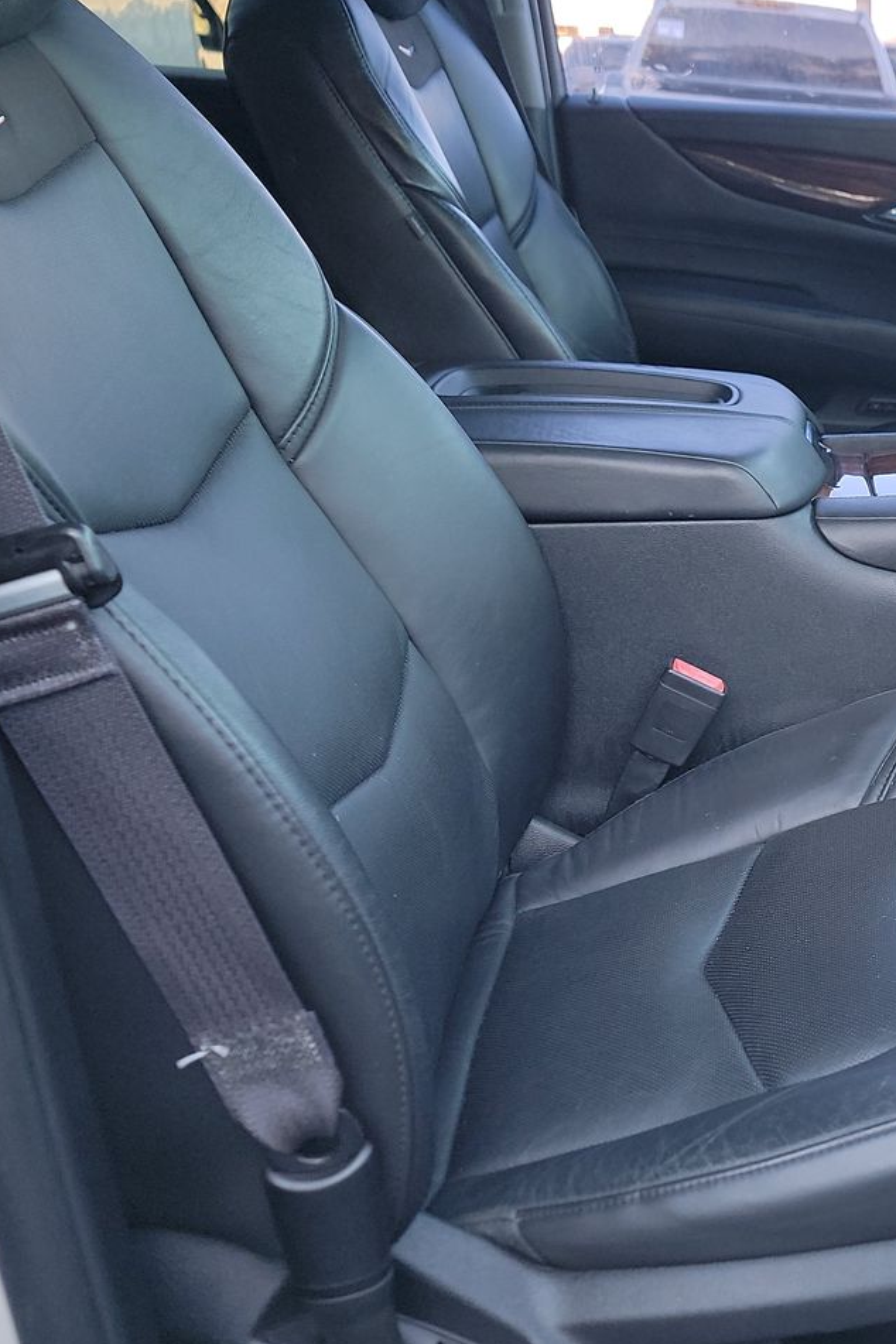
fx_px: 1568
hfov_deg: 28.7
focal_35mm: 42
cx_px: 1003
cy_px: 618
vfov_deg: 46.4
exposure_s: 1/59
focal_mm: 6.7
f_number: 1.8
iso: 171
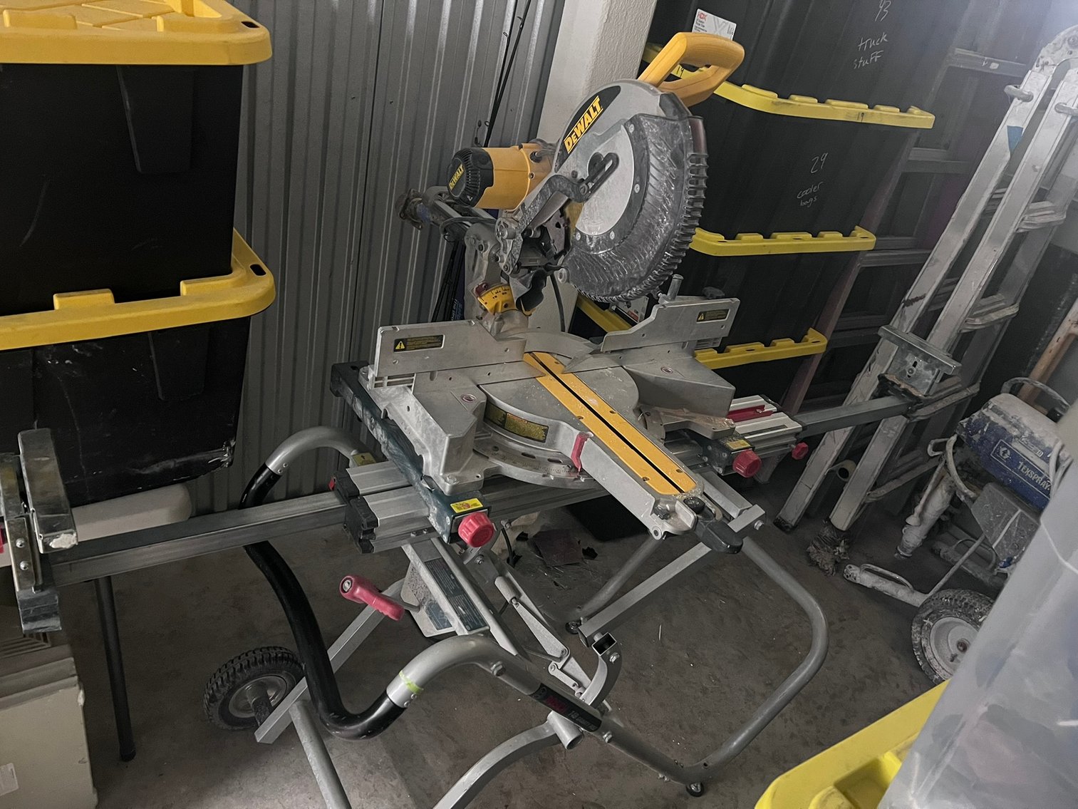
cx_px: 539
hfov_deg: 67.3
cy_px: 404
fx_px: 810
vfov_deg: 53.1
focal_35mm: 26
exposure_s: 1/30
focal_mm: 5.7
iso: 800
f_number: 1.5
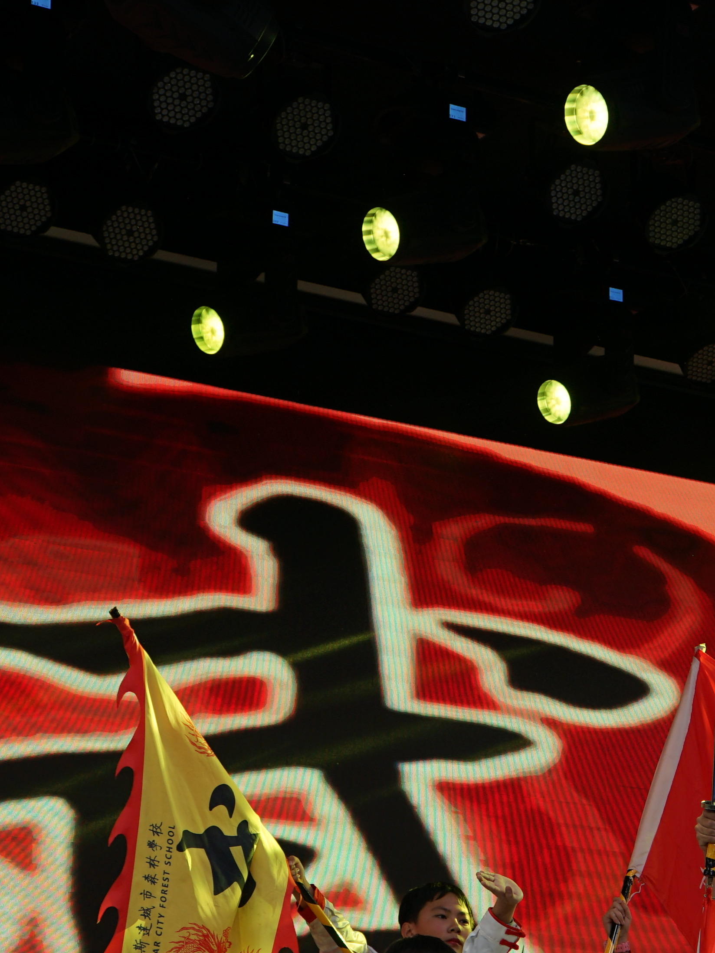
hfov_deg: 14.0
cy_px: 725
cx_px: 635
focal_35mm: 105
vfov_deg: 18.6
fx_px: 2892
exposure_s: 1/160
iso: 200
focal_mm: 40
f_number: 4
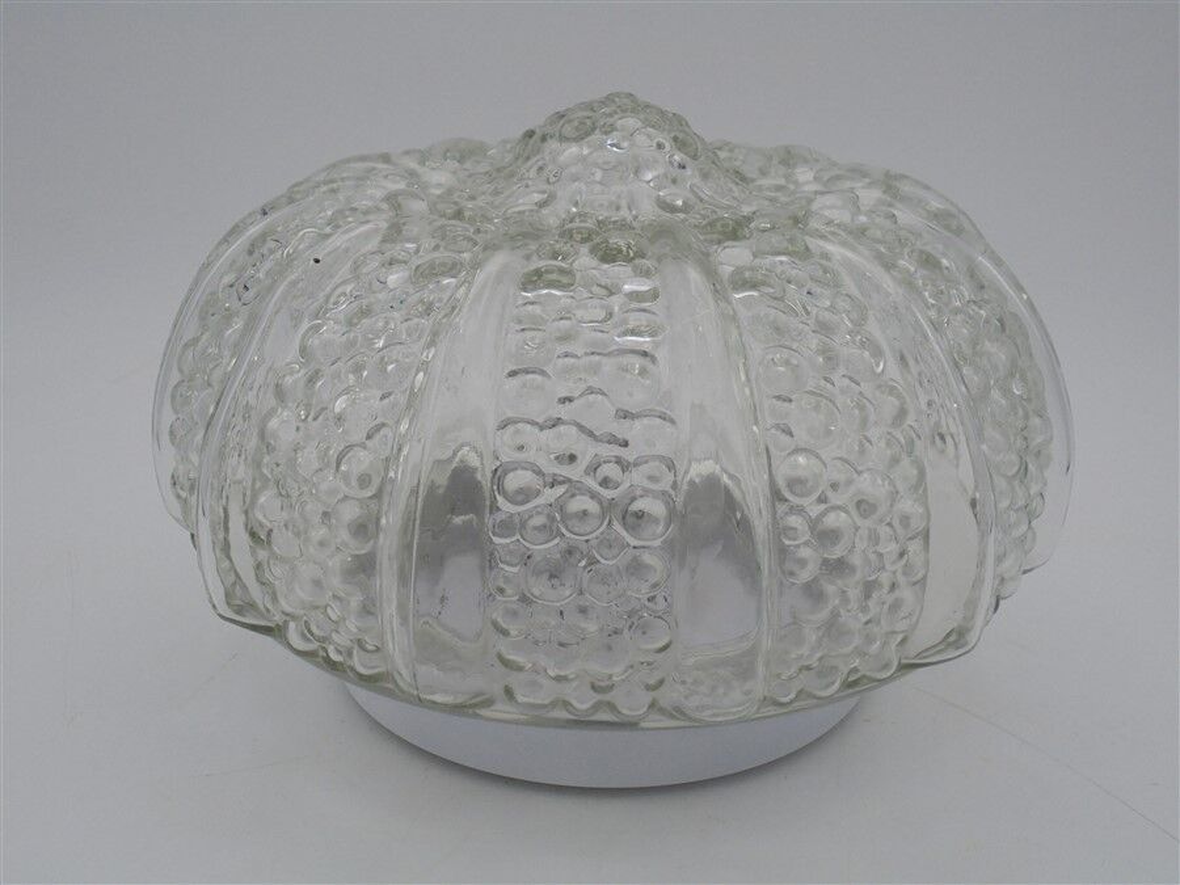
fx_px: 1295
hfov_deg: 49.0
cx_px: 590
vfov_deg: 37.7
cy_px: 442
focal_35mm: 38
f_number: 4.2
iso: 100
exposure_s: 1/400
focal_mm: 6.9
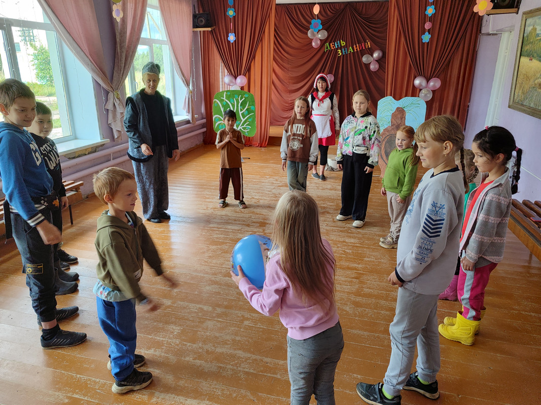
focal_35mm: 25
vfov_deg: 54.9
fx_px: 391
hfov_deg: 69.4
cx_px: 270
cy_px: 202
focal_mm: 5.95
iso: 56
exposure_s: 1/50
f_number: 1.89
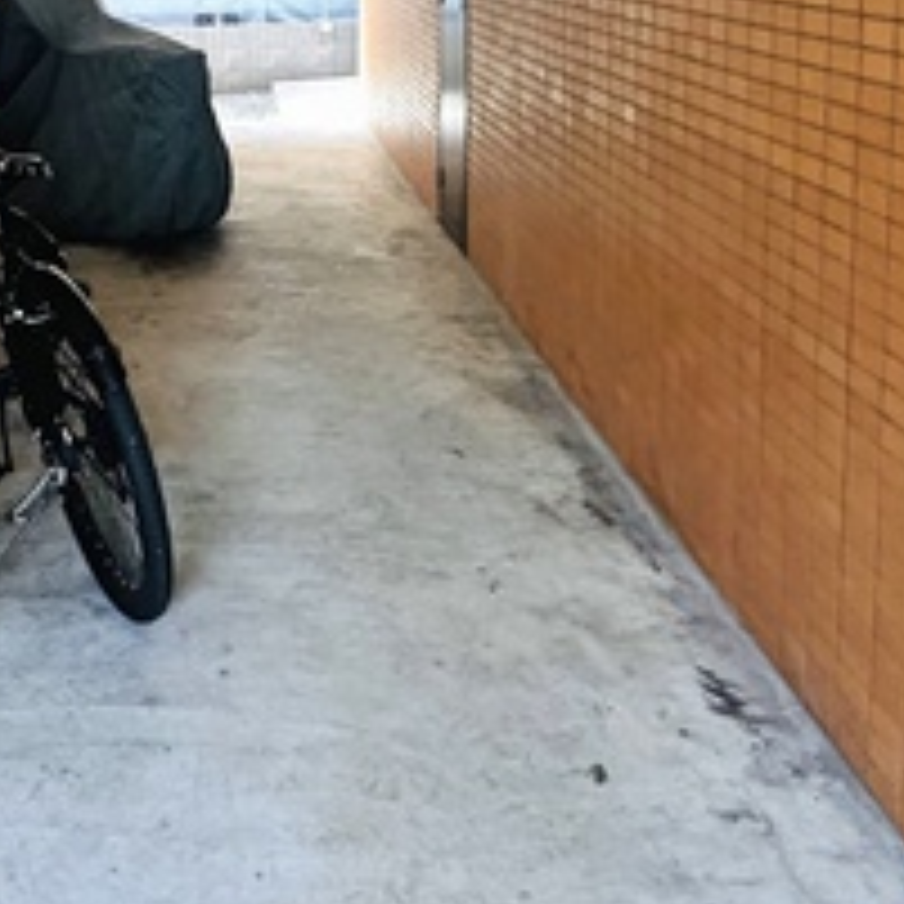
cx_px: 144
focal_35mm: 43
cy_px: 20
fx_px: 1270
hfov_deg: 37.4
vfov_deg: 35.7
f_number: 2.2
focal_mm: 2.22
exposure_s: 1/82
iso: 320
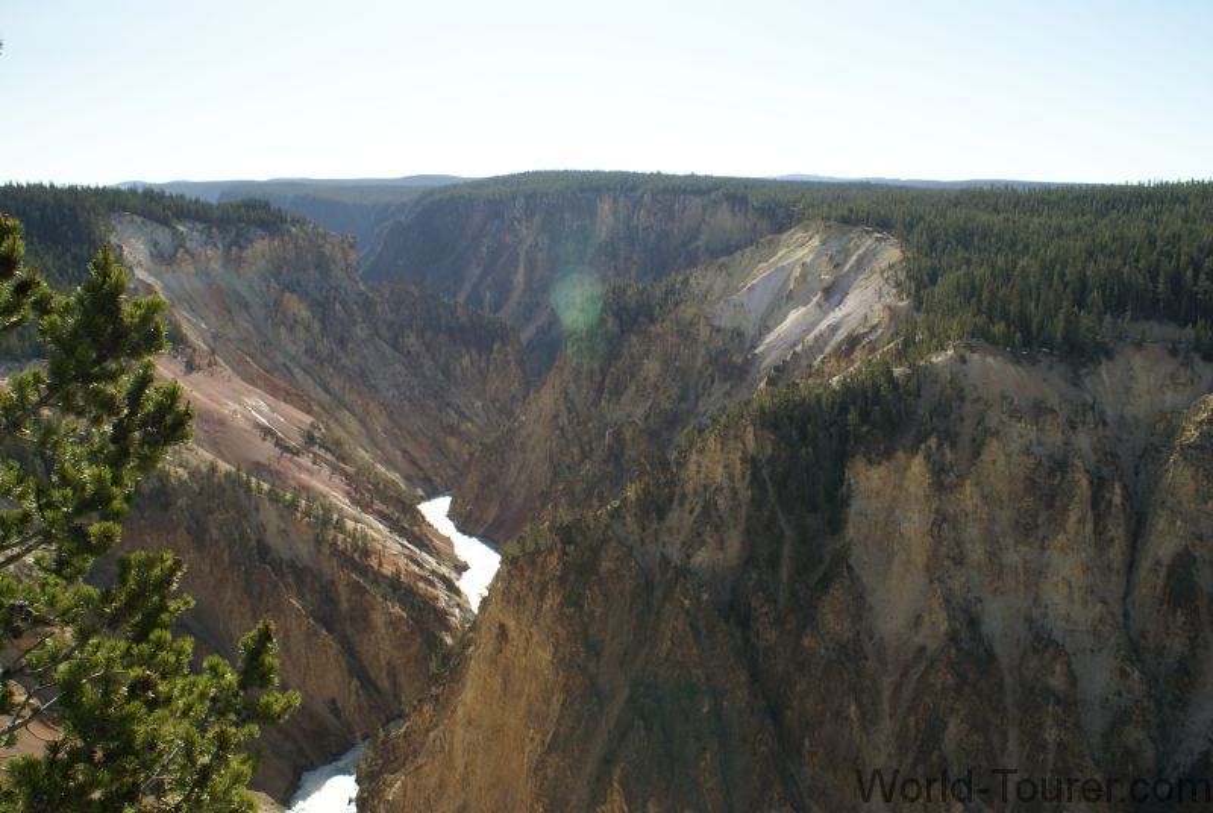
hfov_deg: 61.9
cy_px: 406
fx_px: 1012
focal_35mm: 30
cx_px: 606
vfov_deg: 43.7
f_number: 9
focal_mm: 20
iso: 100
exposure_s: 1/80
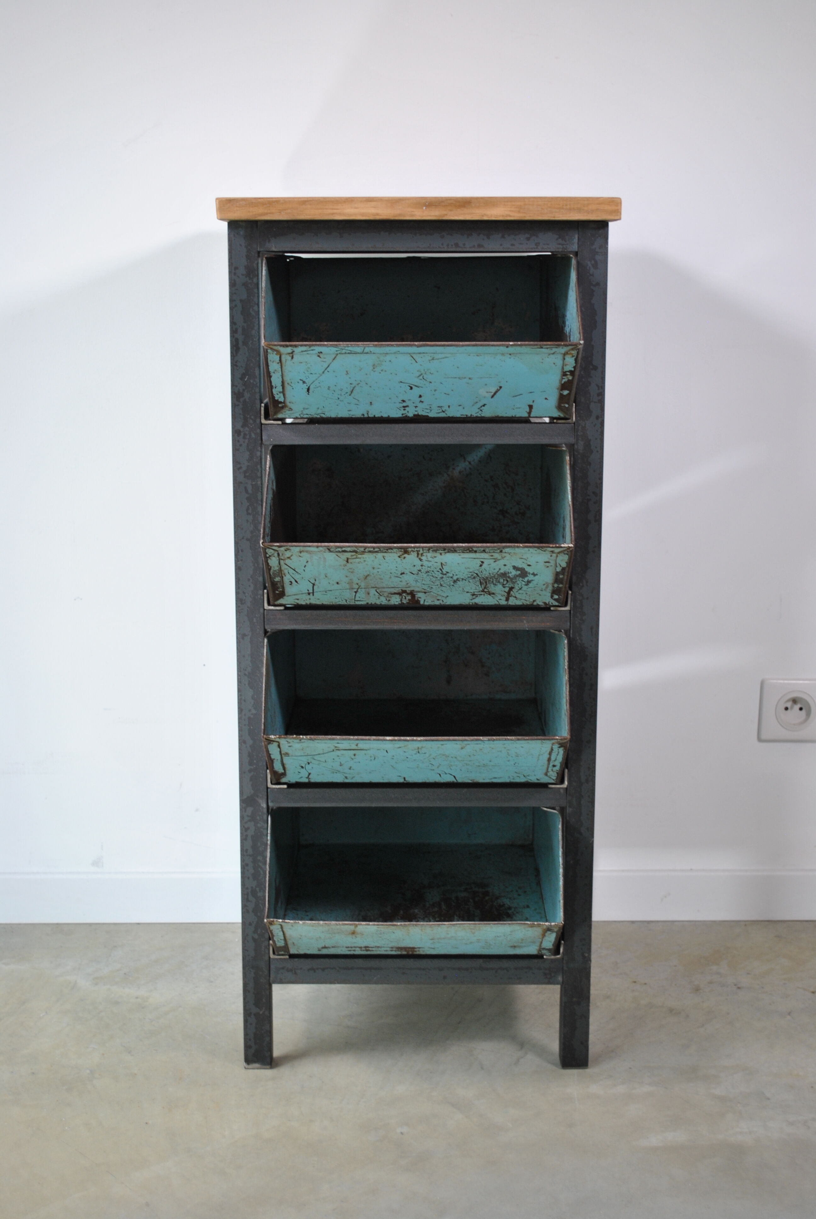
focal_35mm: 48
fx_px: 1627
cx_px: 408
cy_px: 610
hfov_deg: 28.2
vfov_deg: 41.1
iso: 200
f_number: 4.8
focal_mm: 32
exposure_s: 1/50
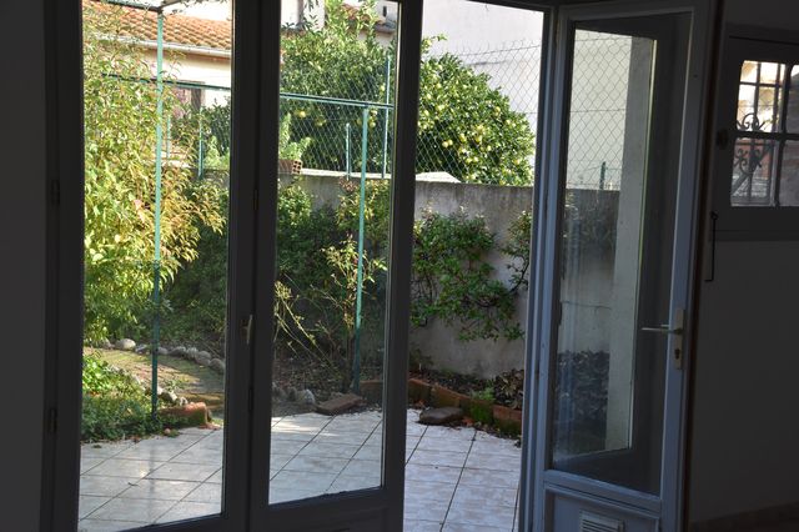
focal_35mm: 46
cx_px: 400
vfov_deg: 28.9
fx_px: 1031
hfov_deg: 42.3
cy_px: 266
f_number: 8
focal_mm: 31
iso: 800
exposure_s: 1/250
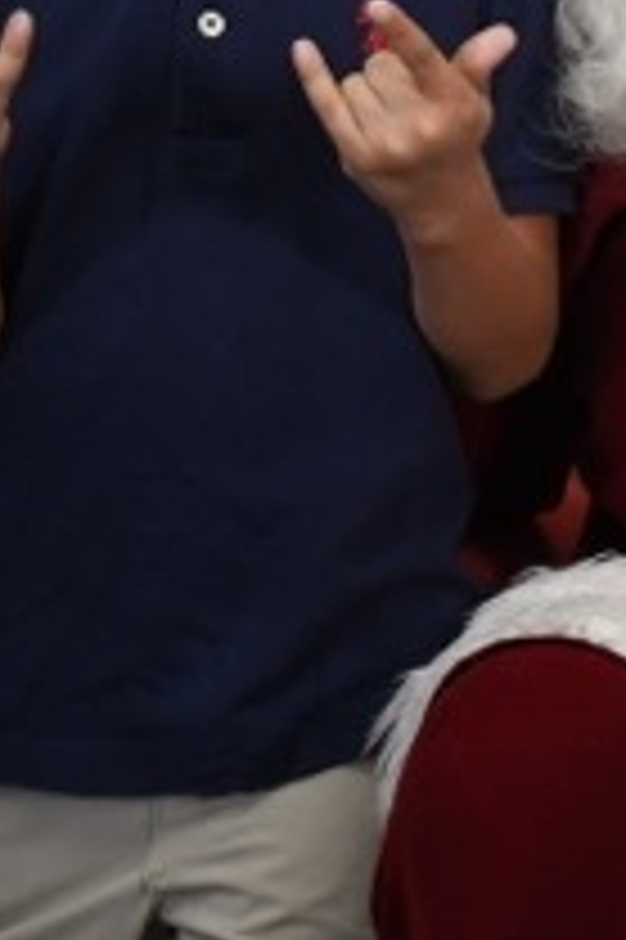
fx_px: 3448
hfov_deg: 10.1
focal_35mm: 132
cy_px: 16
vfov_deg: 15.3
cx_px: 928
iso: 800
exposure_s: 1/160
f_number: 4.5
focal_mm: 29
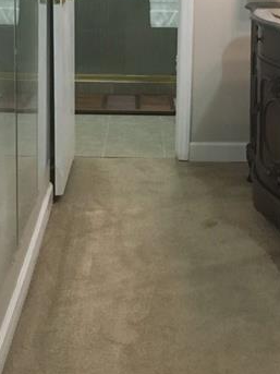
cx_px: 135
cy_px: 37
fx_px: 701
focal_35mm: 65
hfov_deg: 22.6
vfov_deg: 28.7
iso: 200
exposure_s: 1/30
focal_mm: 4.15
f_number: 2.2
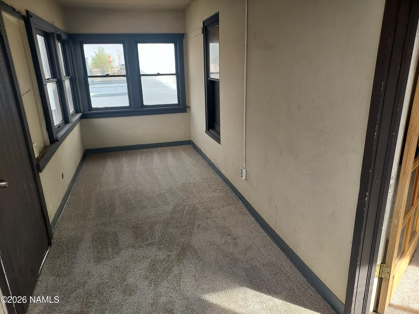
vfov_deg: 56.8
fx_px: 291
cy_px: 157
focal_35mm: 24
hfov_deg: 71.6
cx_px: 210
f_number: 1.8
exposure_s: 1/120
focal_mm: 4.6
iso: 50
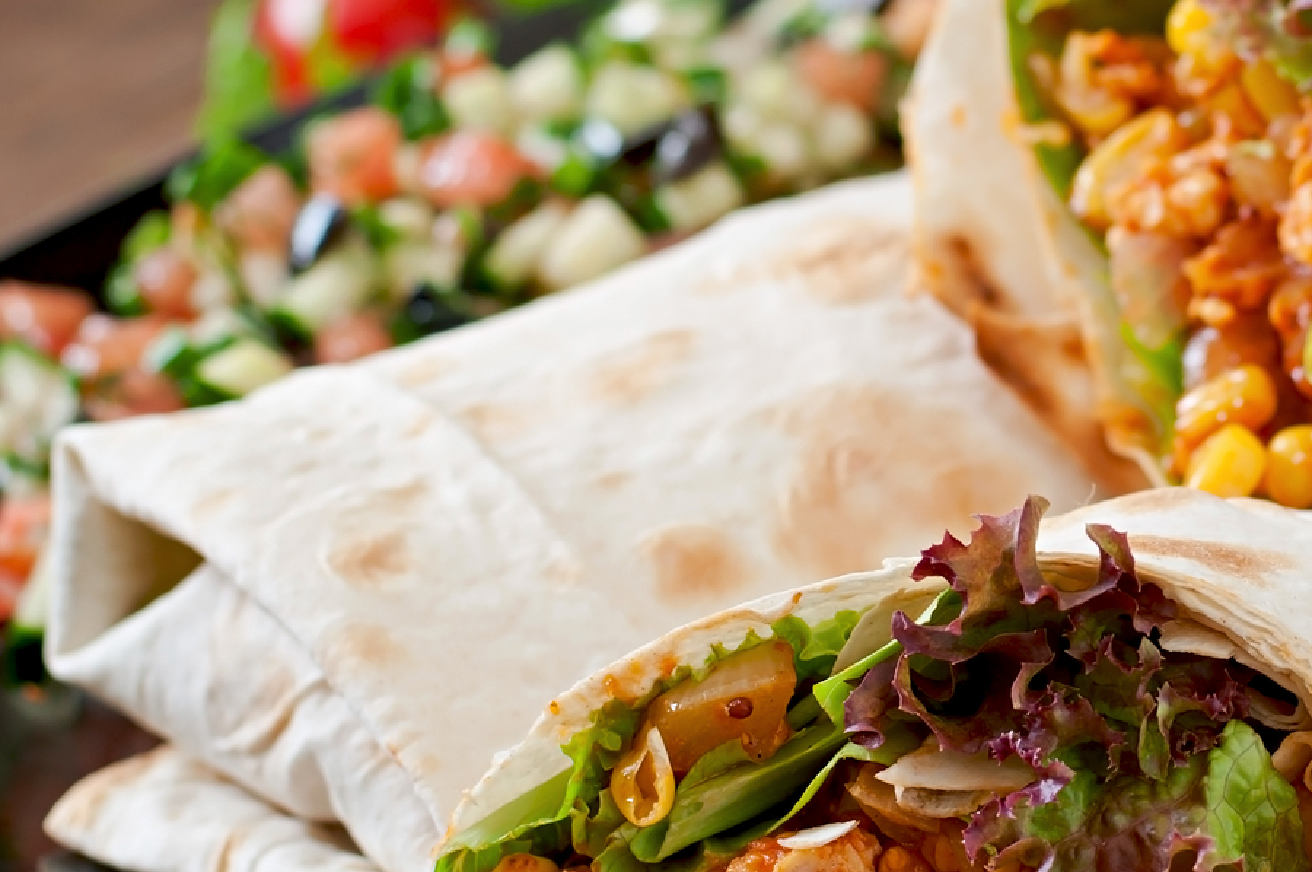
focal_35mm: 160
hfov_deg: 12.8
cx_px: 1064
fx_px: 5825
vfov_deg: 8.6
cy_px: 422
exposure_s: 1/160
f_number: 4.5
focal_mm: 50
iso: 100
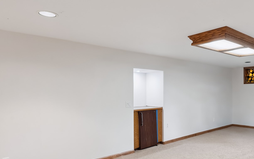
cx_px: 186
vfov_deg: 42.9
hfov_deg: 61.6
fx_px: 201
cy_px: 96
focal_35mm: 29
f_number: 9
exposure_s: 1/4
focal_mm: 16
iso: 400
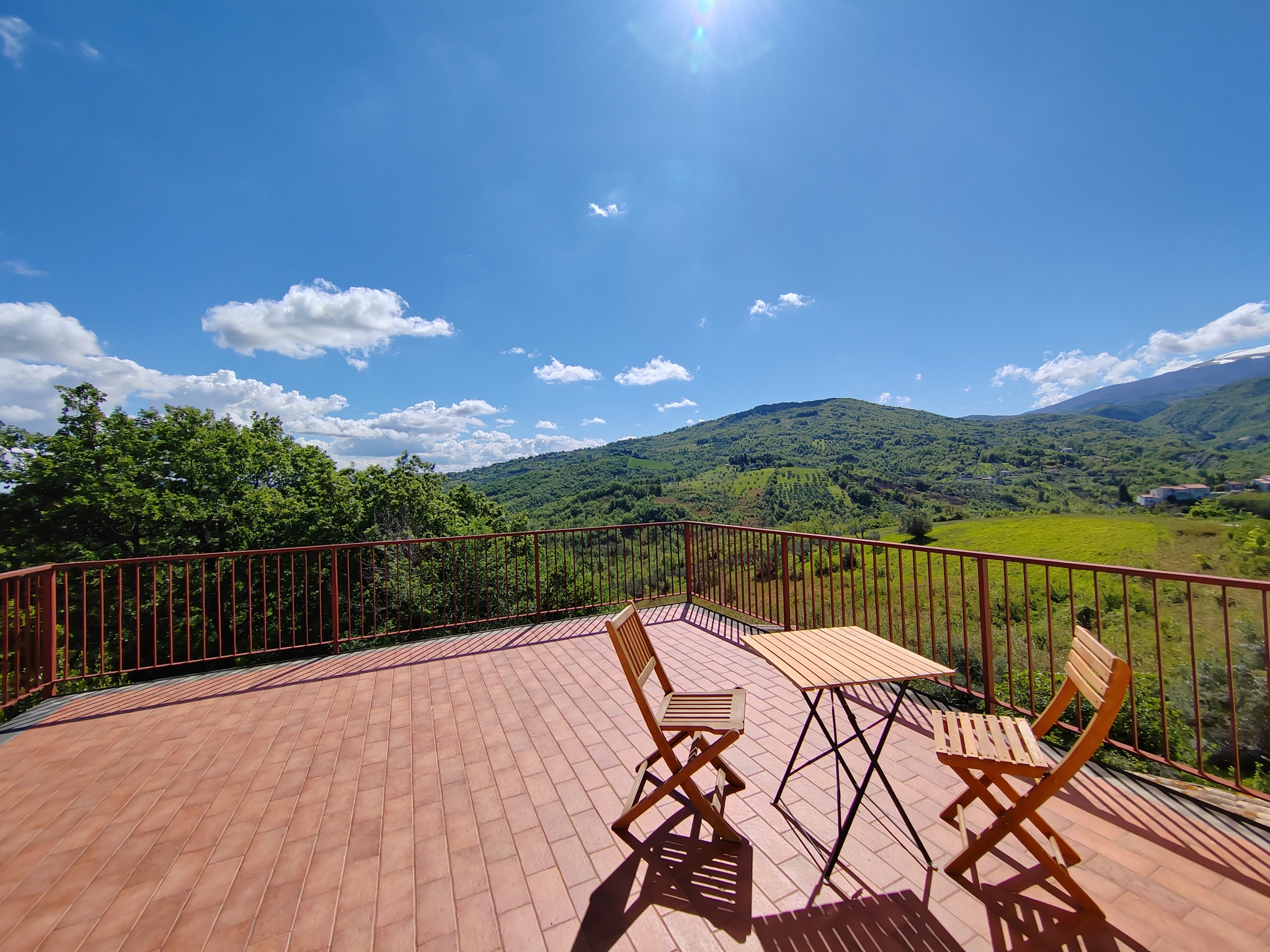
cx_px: 635
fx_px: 477
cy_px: 476
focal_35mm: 13
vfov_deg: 89.9
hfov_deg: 106.2
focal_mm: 2.16
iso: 100
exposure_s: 1/2492
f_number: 2.2
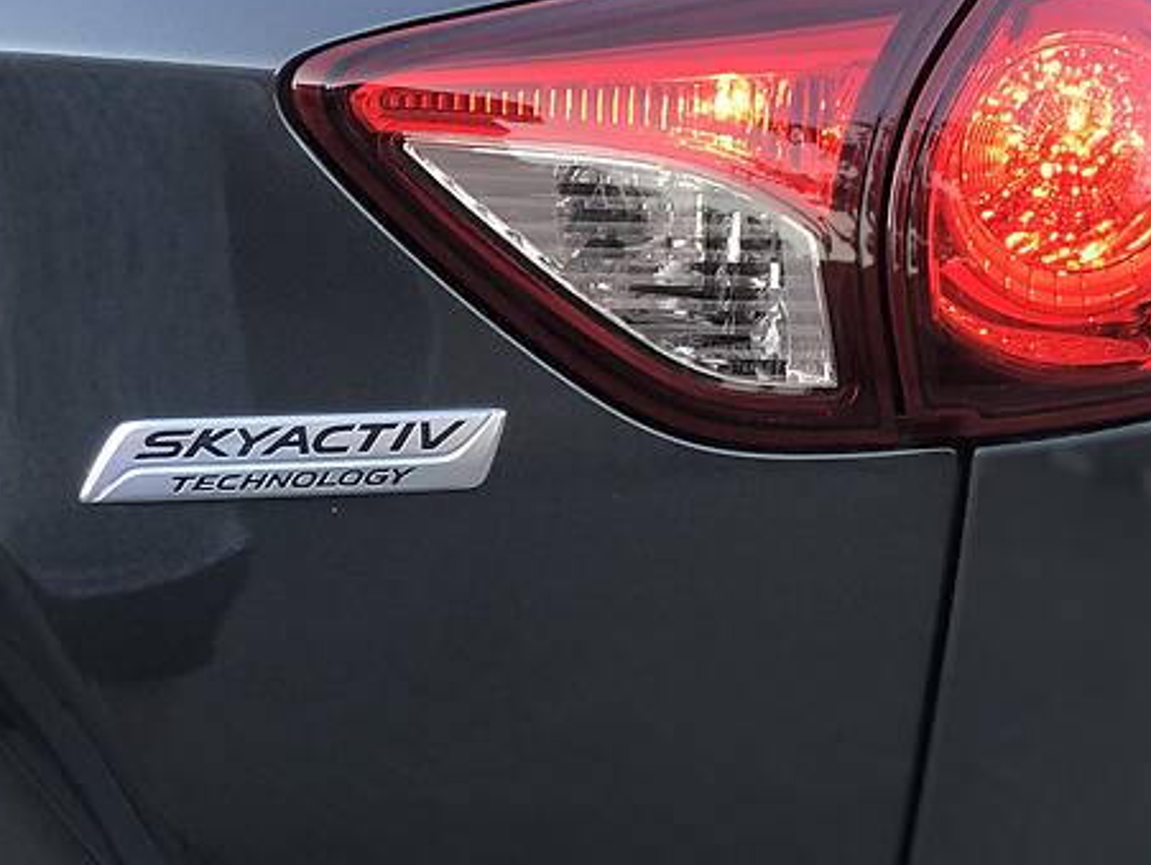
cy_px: 406
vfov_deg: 14.7
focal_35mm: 101
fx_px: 3361
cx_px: 898
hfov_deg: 19.3
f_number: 2.8
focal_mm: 6.6
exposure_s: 1/50
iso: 25
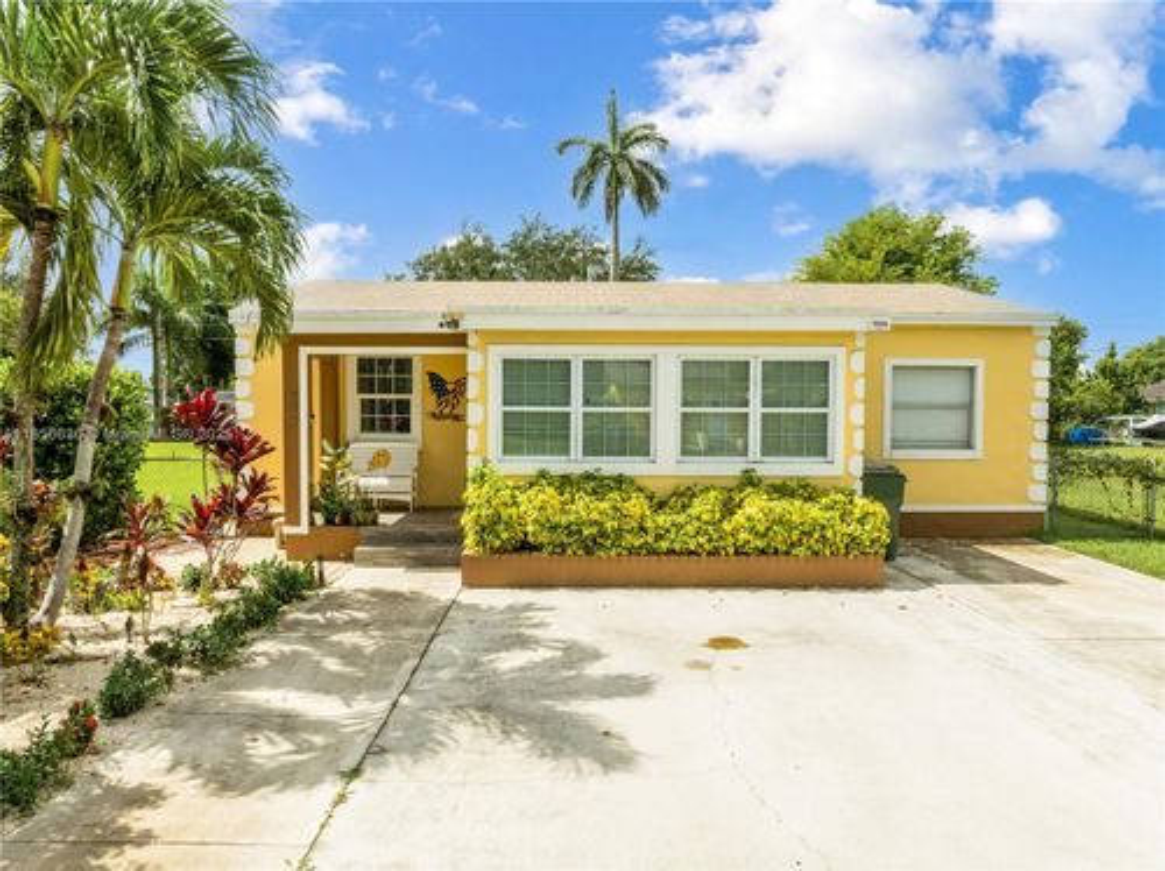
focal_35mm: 24
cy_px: 436
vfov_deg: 56.7
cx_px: 582
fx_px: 807
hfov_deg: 71.6
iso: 100
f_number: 8
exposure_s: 1/240
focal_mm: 12.29
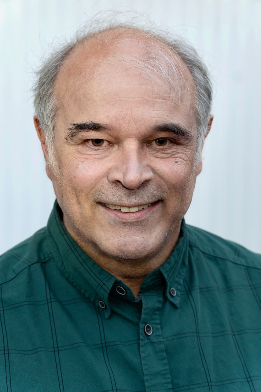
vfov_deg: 24.2
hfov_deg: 16.3
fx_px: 913
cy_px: 196
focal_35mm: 84
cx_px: 130
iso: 320
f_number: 4
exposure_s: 1/100
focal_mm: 56
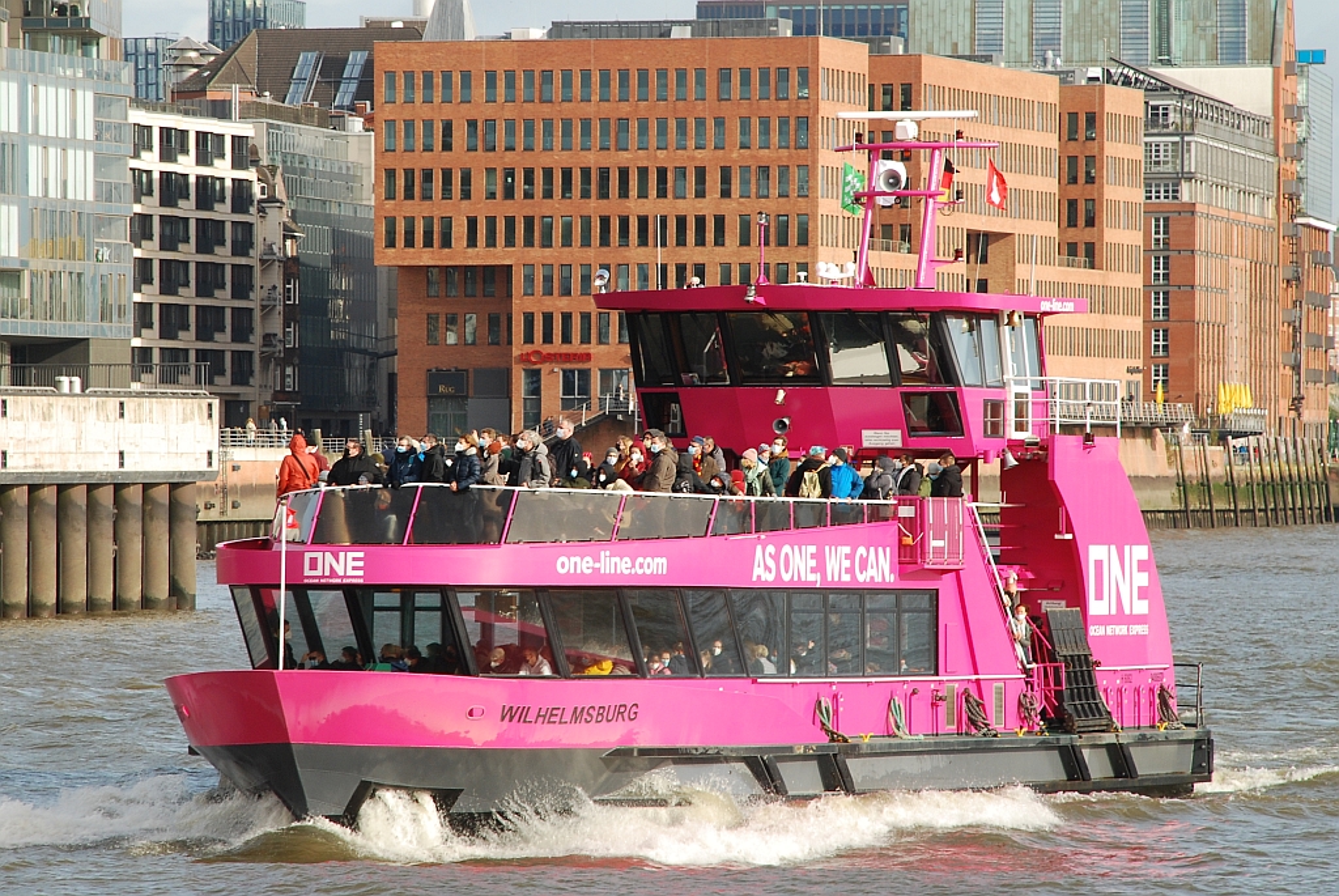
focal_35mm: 202
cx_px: 670
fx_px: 7539
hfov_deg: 10.1
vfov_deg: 6.8
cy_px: 448
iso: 200
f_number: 10
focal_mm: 135
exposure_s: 1/200
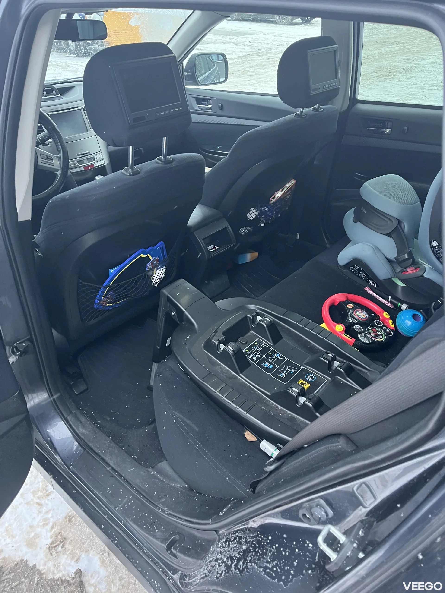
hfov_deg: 53.1
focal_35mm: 26
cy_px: 296
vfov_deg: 67.3
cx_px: 222
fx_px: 446
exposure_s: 1/54
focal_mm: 5.1
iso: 500
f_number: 1.6
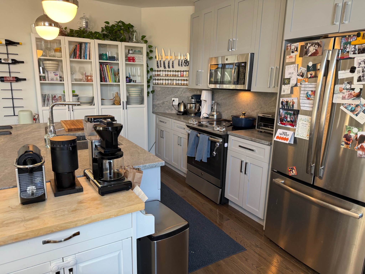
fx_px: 253
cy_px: 137
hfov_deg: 71.6
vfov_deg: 56.8
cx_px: 182
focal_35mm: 24
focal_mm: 6.76
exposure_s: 1/121
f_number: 1.78
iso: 160
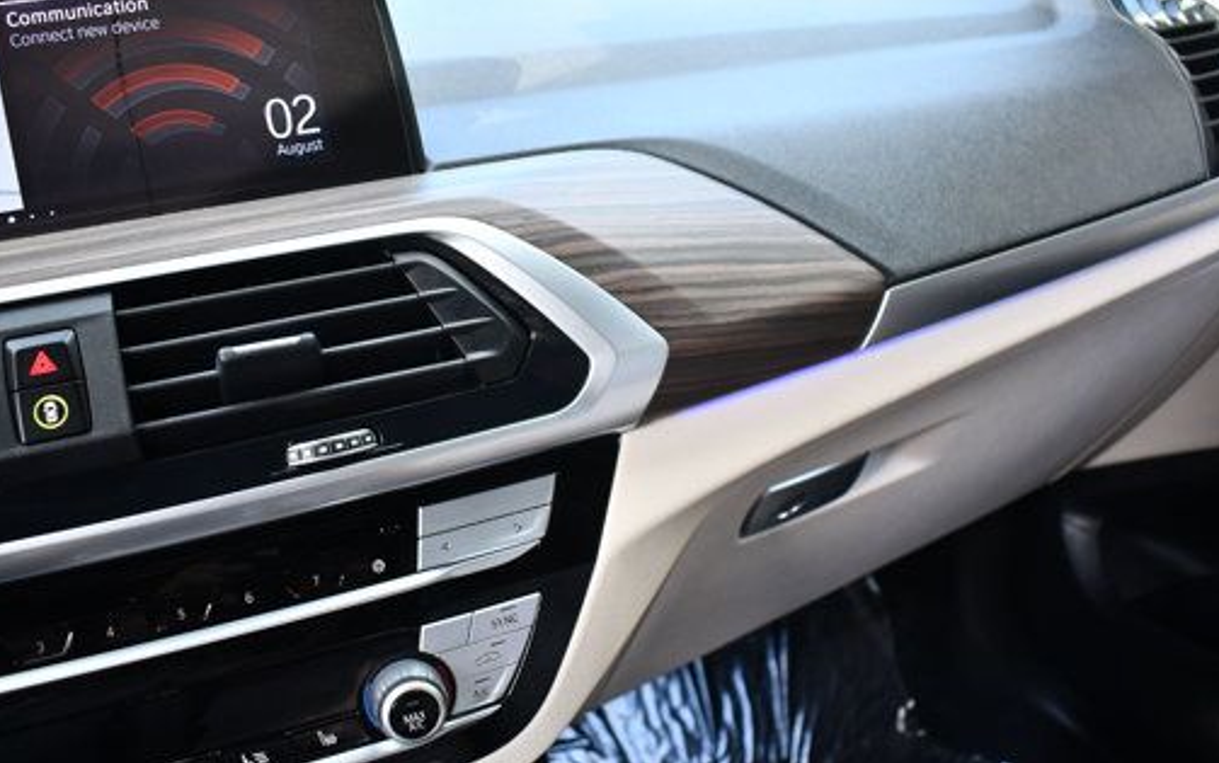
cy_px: 355
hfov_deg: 55.1
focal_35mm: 35
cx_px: 688
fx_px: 1163
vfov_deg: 36.3
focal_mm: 18
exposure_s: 1/250
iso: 800
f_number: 3.5
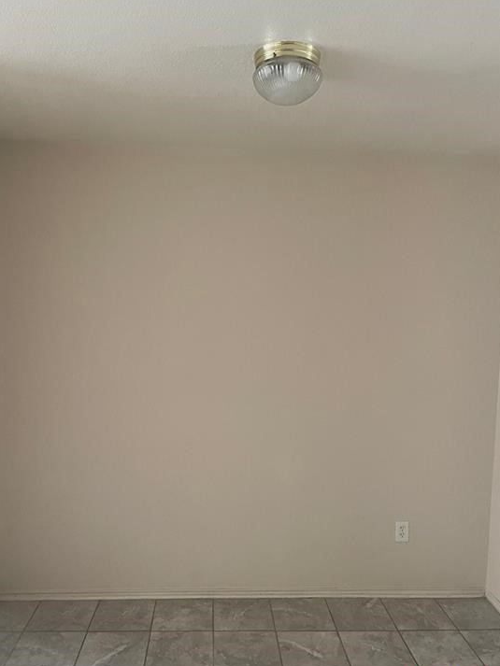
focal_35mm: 28
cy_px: 350
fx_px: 539
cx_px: 237
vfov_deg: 63.4
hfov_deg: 49.7
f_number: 1.6
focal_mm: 5.1
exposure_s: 1/60
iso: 320
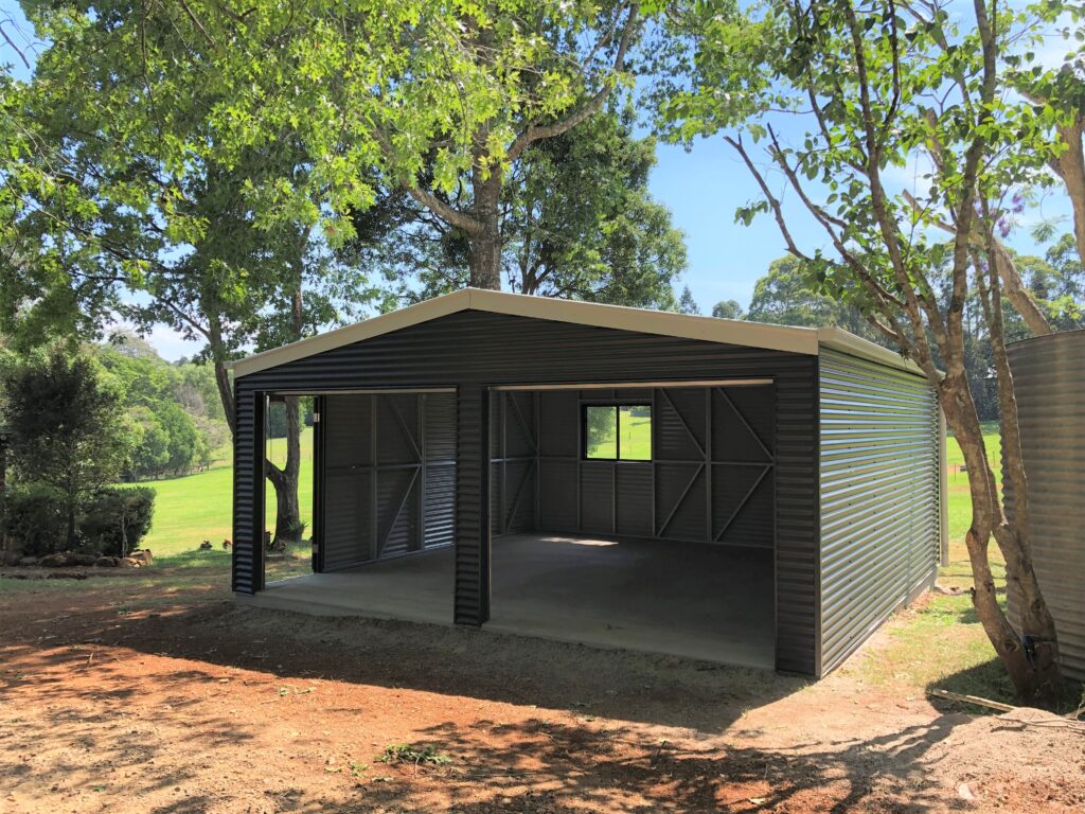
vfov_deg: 49.7
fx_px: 878
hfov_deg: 63.4
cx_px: 542
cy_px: 407
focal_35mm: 28
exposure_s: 1/592
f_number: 1.8
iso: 20
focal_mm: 3.99
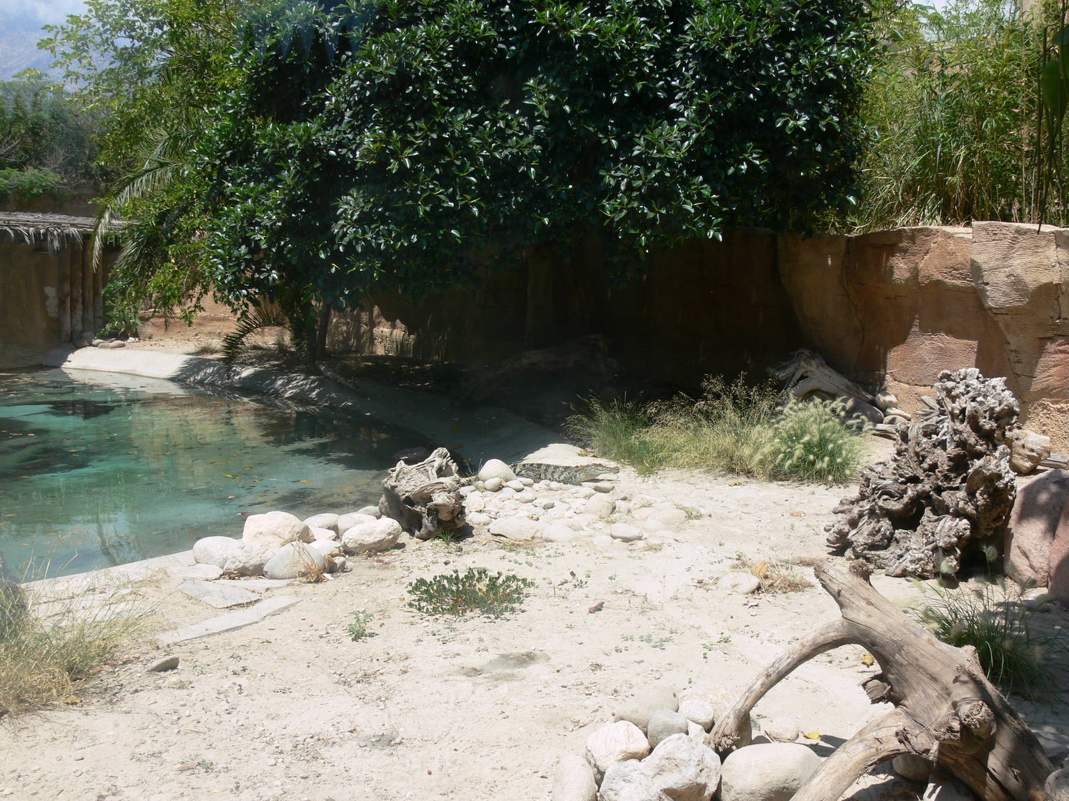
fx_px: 1081
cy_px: 400
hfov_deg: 52.6
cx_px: 534
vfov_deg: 40.7
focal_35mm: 35
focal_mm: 7.4
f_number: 5.6
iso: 80
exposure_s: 1/320
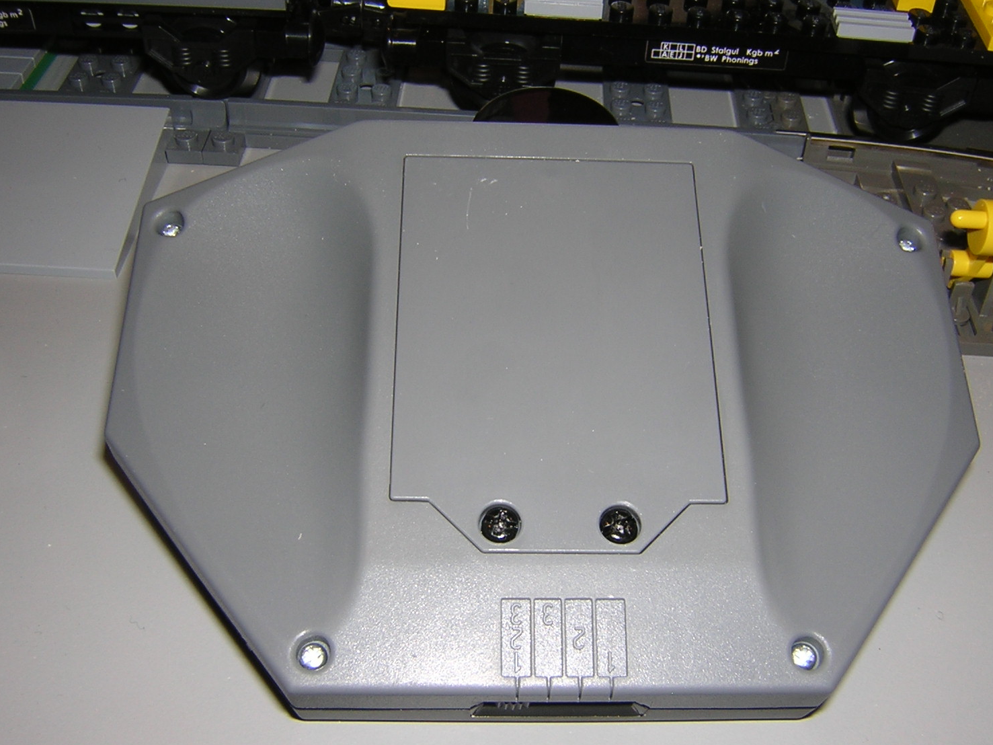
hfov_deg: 47.8
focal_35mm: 39
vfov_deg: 36.8
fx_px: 1119
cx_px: 515
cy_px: 366
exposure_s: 1/60.1
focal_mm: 4.7
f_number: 5.2
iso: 100
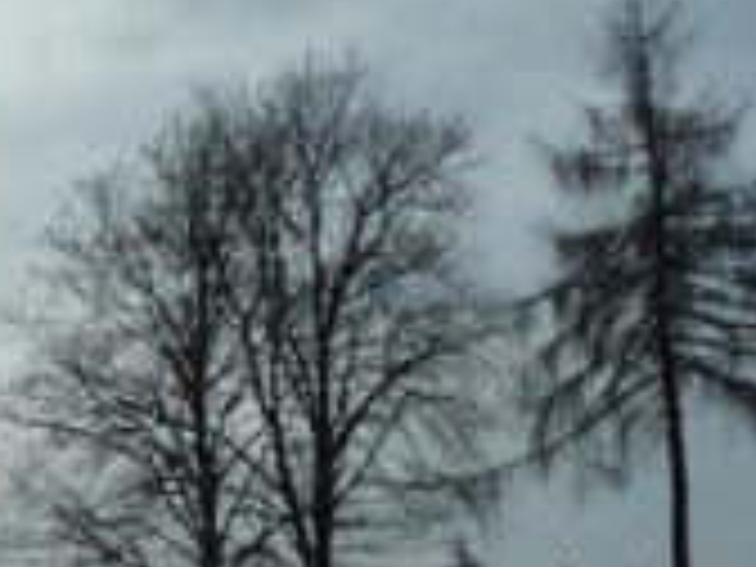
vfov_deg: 11.8
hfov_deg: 15.4
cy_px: 882
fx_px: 2599
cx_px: -351
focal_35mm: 119
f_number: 6.3
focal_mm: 4.1
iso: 80
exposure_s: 1/1600
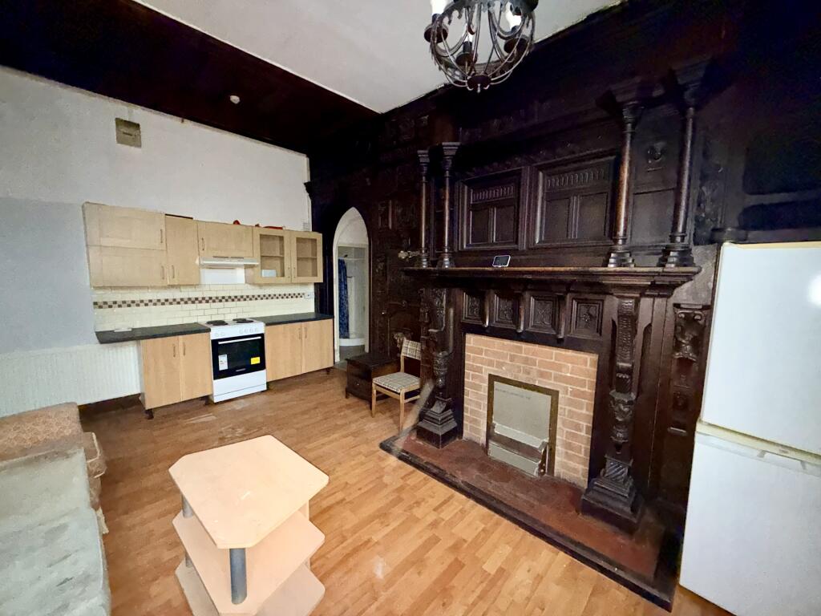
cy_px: 308
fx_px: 332
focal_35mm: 14
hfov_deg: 102.1
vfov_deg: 85.7
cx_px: 410
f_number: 2.2
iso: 1000
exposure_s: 1/22
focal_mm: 2.22
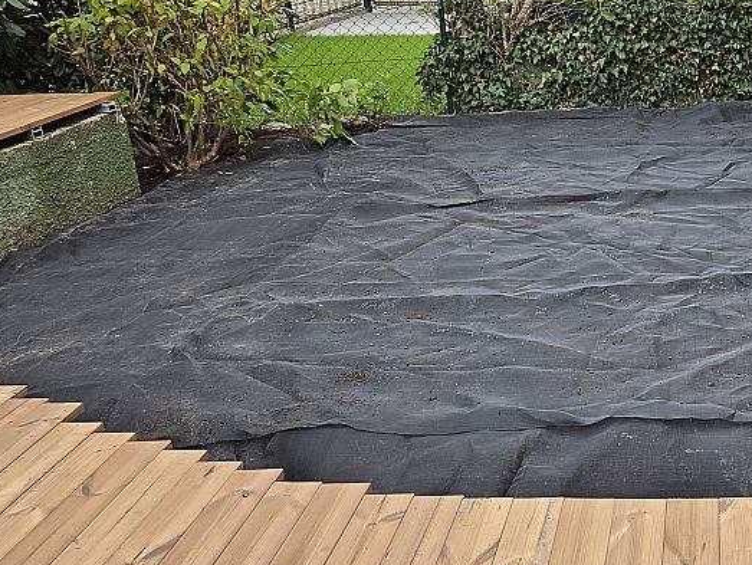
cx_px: 659
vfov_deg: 31.8
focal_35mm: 45
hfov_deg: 39.4
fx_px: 978
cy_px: 165
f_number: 1.8
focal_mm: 5.4
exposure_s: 1/1380
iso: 80
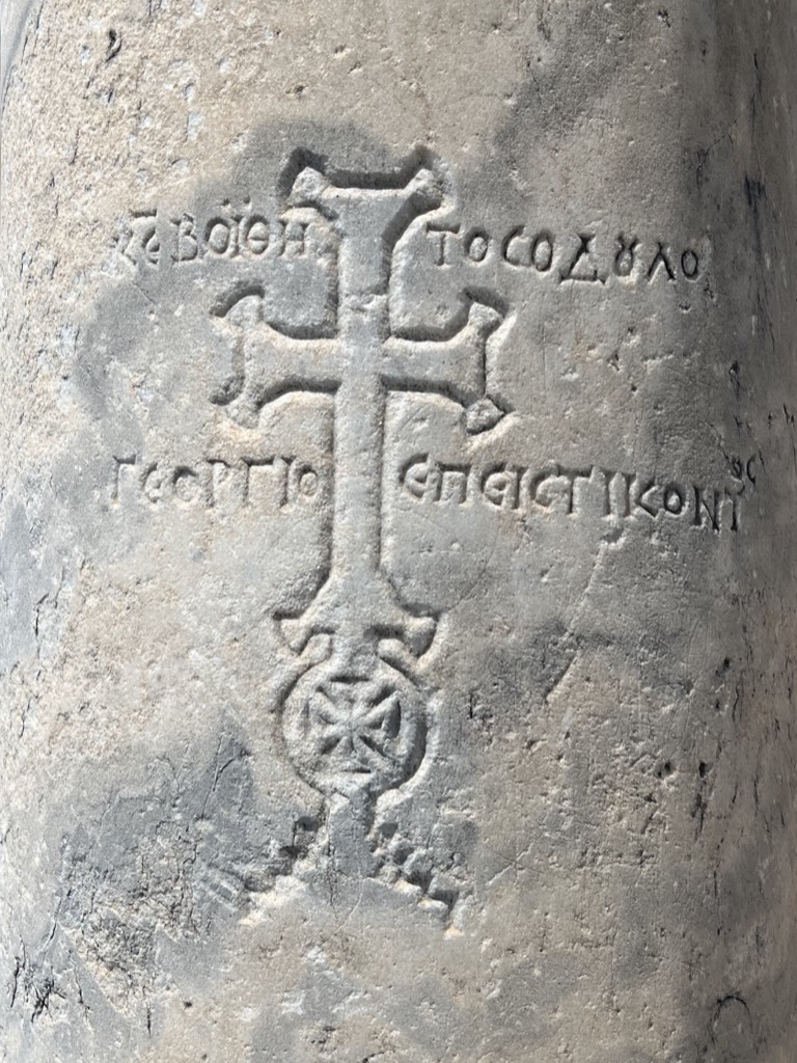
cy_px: 532
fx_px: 798
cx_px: 398
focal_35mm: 26
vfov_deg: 67.3
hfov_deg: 53.1
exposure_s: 1/8000
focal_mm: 5.7
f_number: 1.5
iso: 50
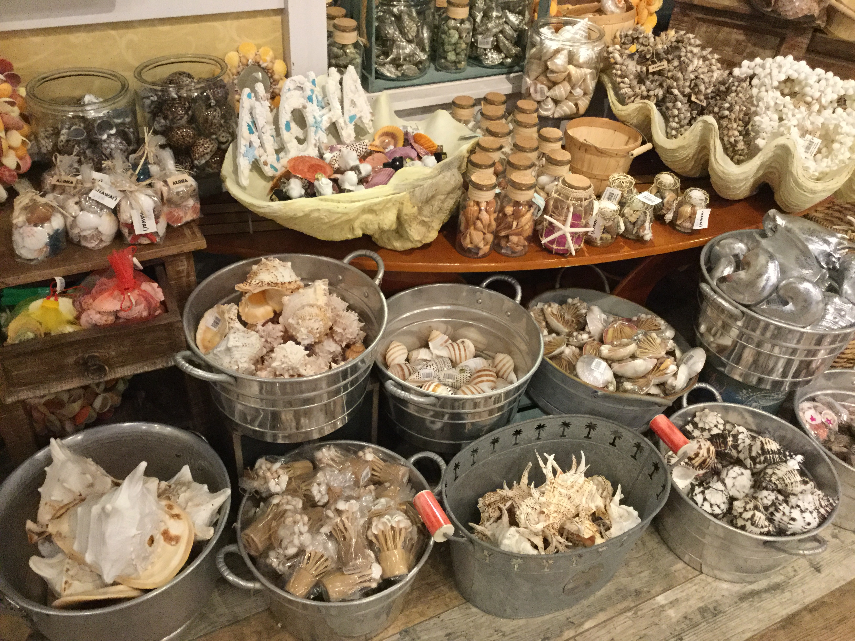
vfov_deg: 45.4
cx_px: 428
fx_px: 766
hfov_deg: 58.4
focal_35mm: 31
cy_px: 320
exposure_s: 1/30
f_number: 2.4
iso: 250
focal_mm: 3.3
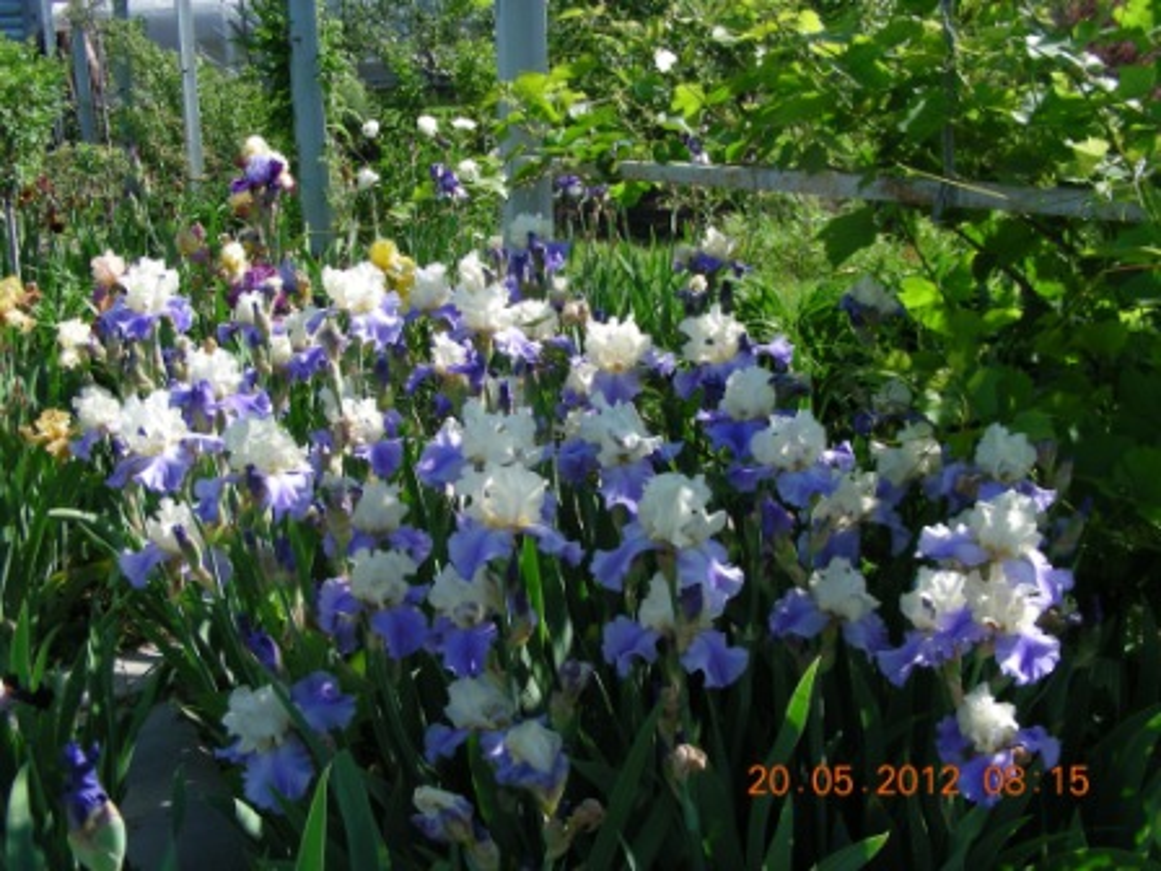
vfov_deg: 37.7
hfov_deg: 49.0
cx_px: 580
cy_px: 436
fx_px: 1274
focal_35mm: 38
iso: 50
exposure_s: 1/296
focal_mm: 6.3
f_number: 4
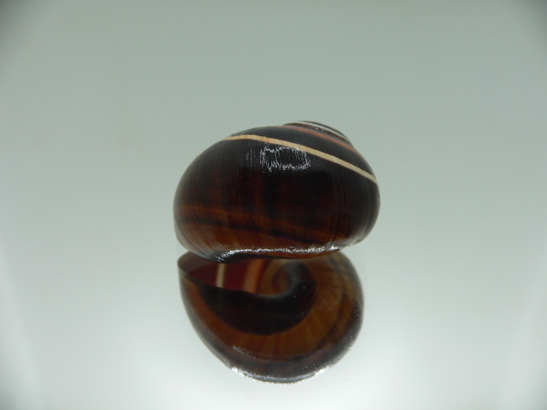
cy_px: 205
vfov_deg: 40.7
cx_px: 274
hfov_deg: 52.6
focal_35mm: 35
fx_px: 553
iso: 80
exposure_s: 1/60
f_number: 2.8
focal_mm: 4.6
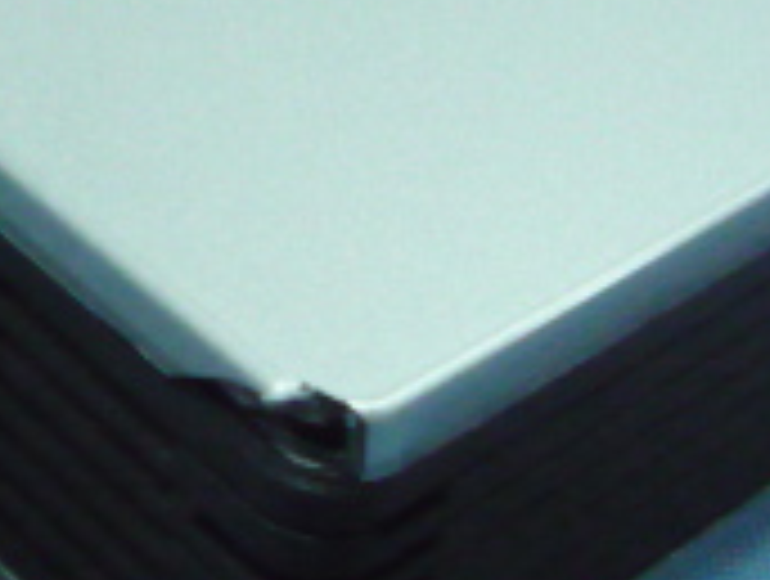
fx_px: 2497
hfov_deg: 17.5
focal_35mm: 112
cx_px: 419
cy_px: 180
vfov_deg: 13.2
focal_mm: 5.2
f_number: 3.3
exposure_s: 1/20
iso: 800
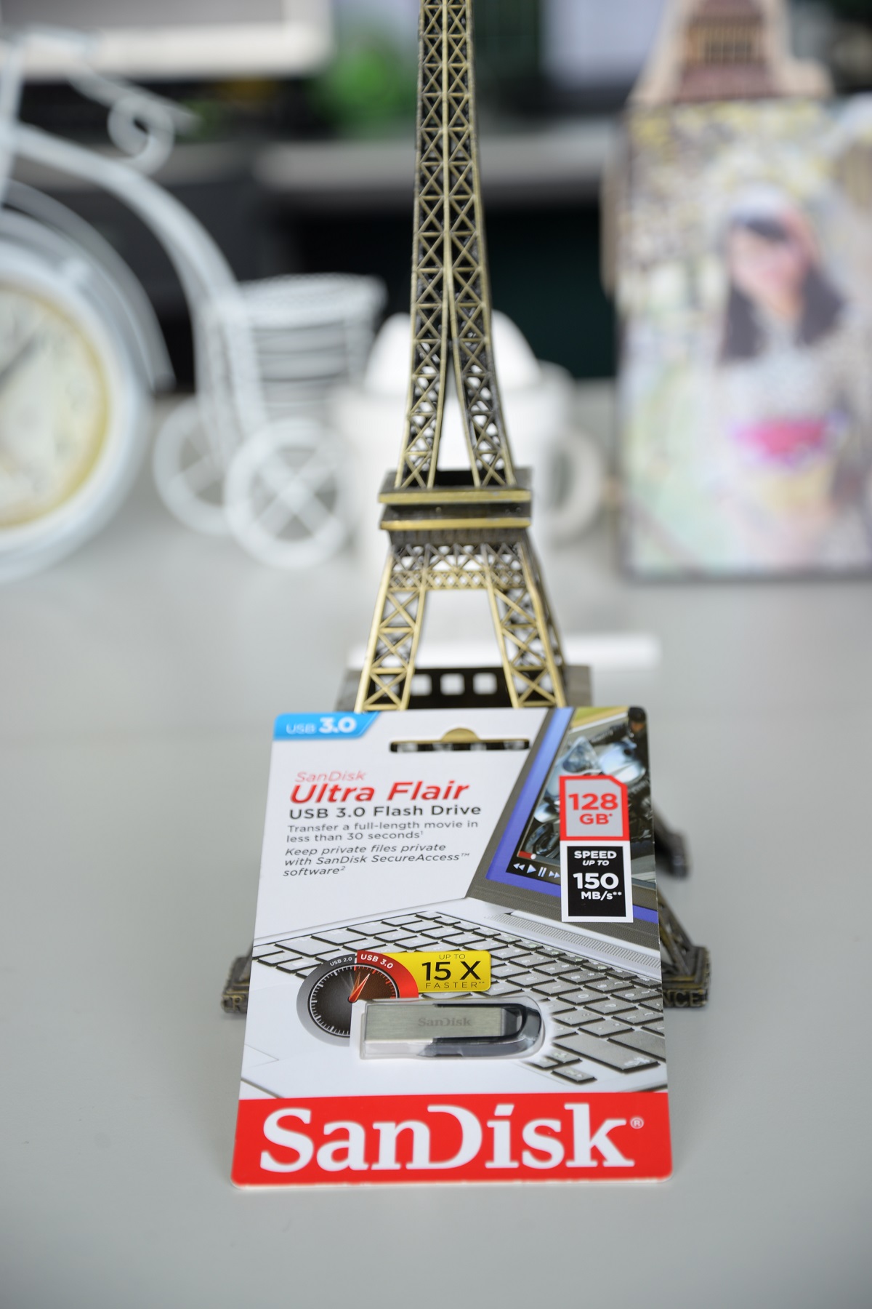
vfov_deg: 23.9
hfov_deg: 16.1
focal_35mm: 85
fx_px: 3088
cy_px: 654
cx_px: 436
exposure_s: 1/40
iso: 100
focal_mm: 85
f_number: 5
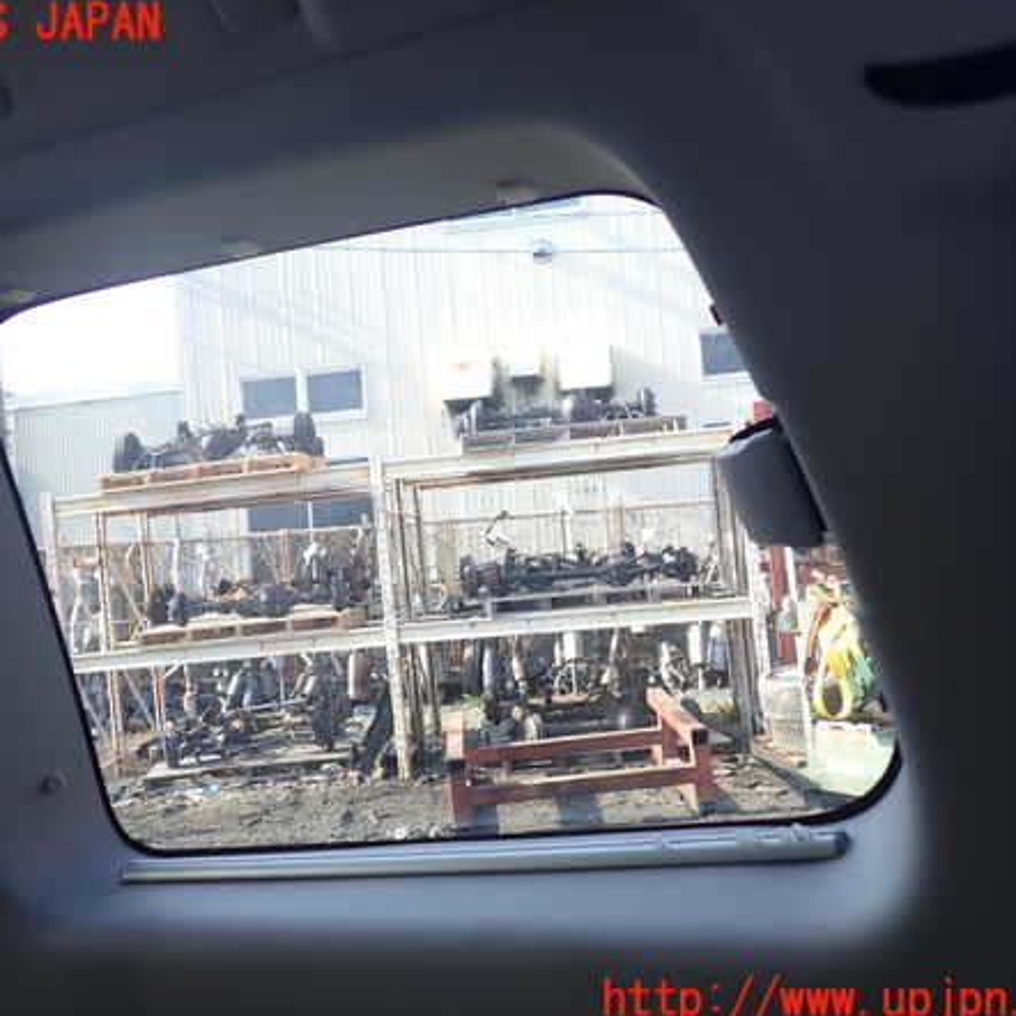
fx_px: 1195
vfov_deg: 46.0
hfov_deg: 45.9
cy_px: 513
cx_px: 432
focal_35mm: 36
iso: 100
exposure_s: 1/80
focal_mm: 5.4
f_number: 2.3
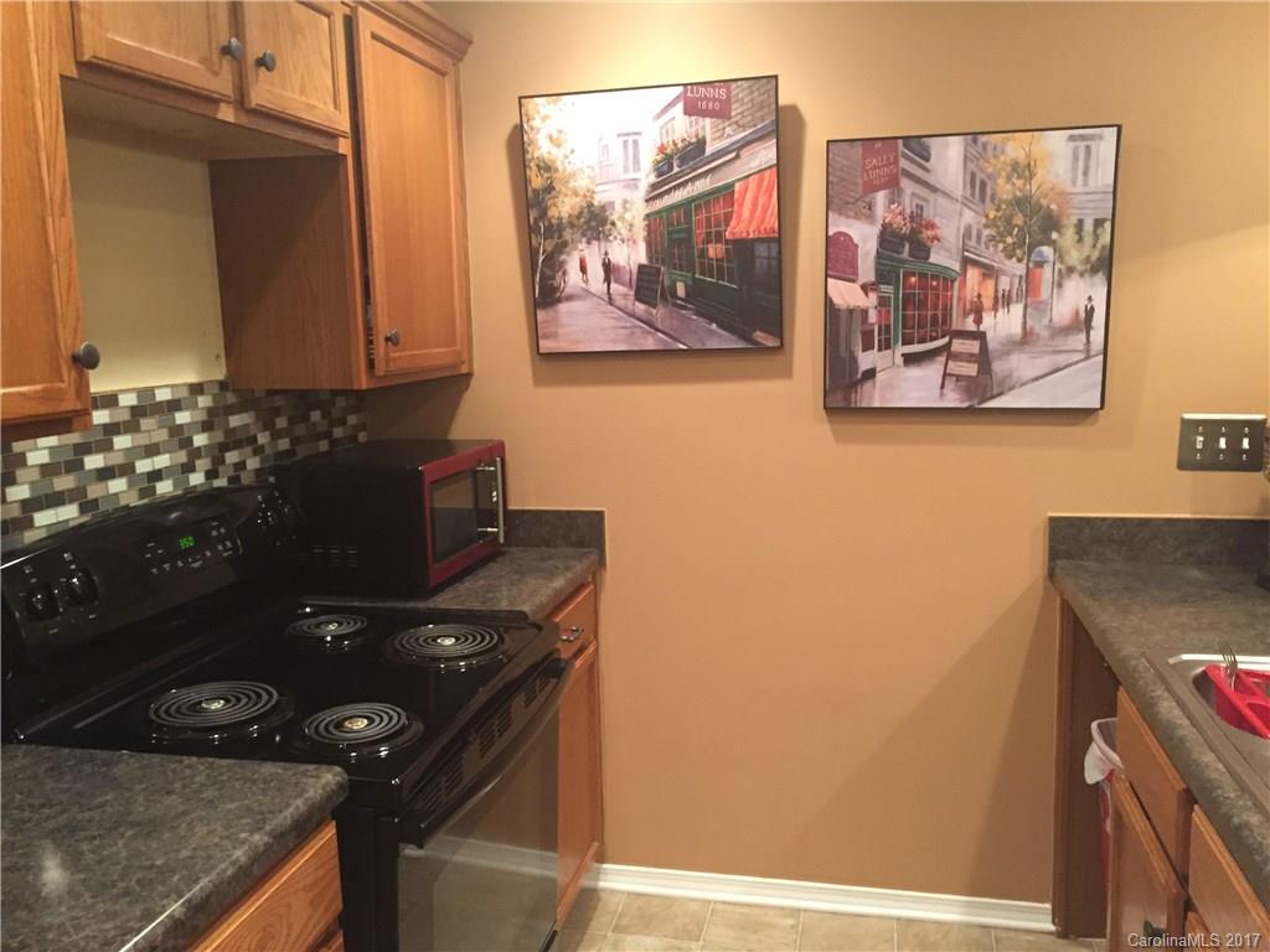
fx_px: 1064
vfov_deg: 48.2
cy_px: 476
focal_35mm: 29
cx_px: 635
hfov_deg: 61.7
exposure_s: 1/20
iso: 250
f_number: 2.2
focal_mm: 4.15
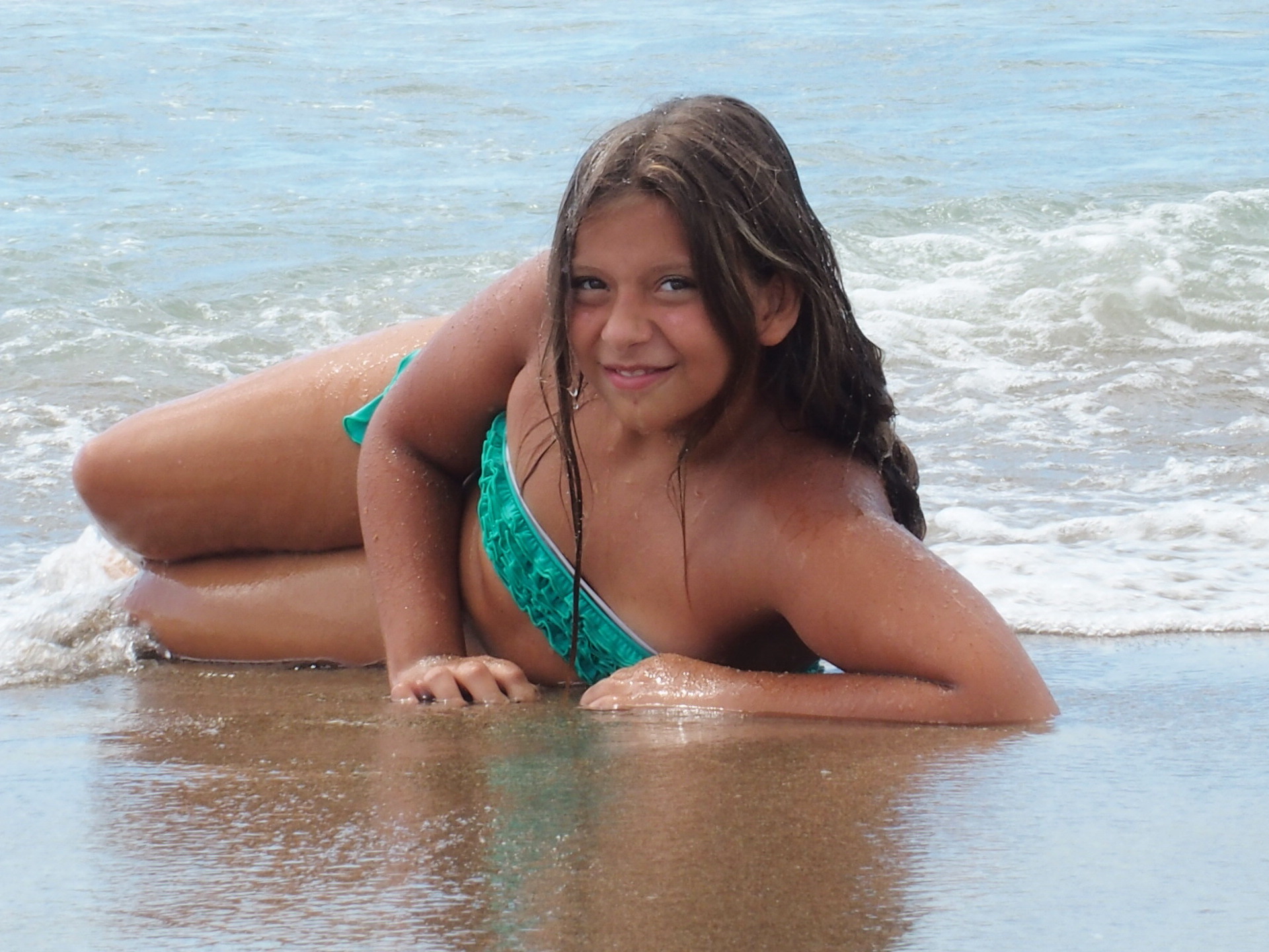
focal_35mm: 70
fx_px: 2566
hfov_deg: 27.8
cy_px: 476
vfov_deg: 21.0
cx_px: 634
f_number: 8
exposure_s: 1/125
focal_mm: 14.5
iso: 100
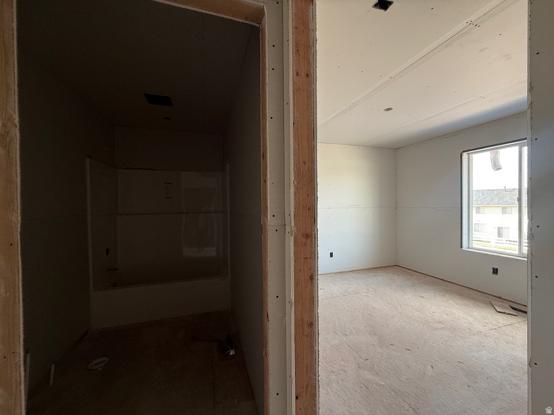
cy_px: 208
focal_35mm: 14
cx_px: 277
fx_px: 224
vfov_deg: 85.7
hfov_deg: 102.1
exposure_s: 1/99
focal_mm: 2.22
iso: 200
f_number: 2.2
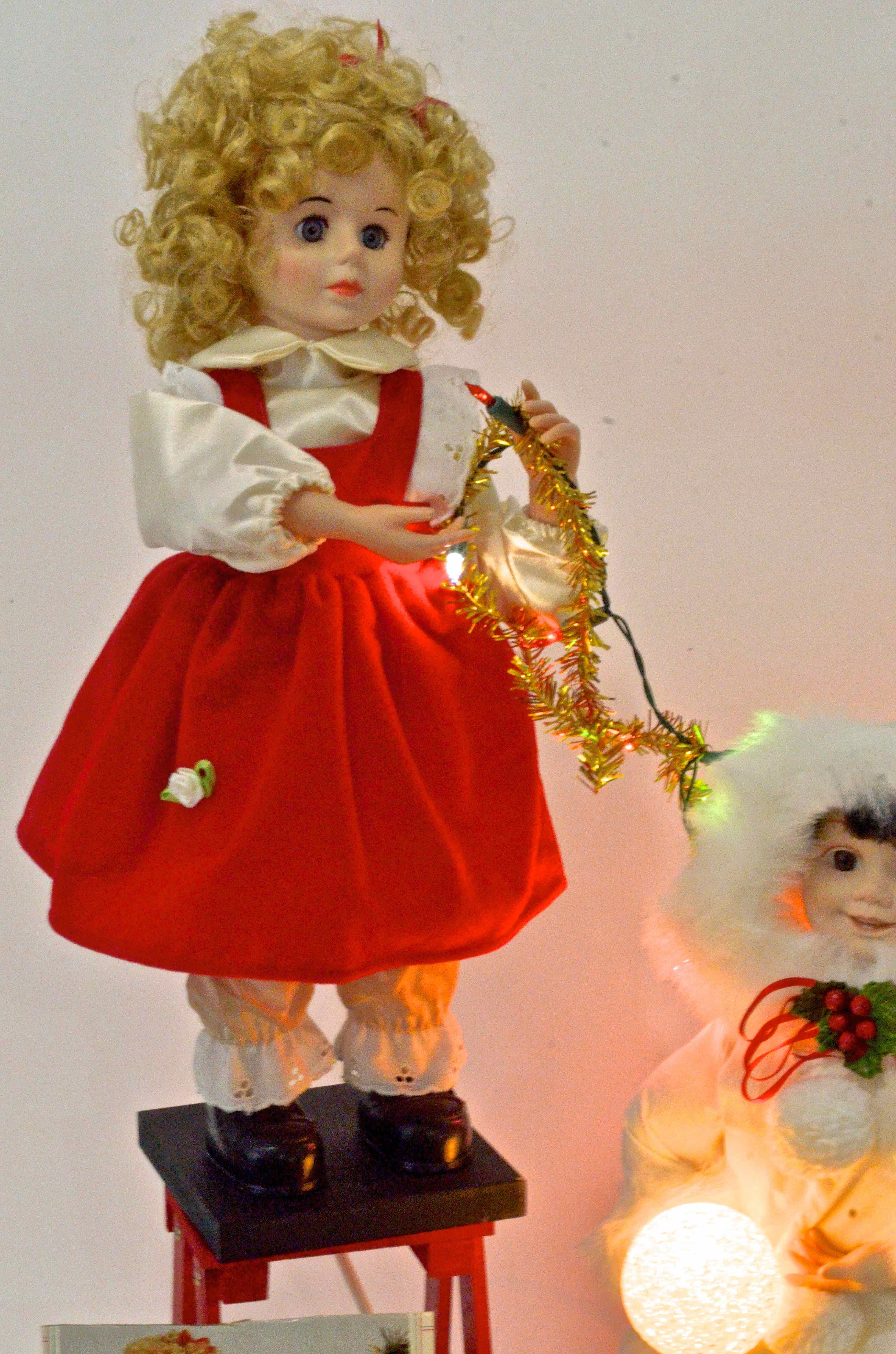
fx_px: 3094
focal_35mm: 82
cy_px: 677
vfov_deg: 24.7
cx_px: 448
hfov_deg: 16.5
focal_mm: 55
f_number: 20
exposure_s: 1/20
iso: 4000
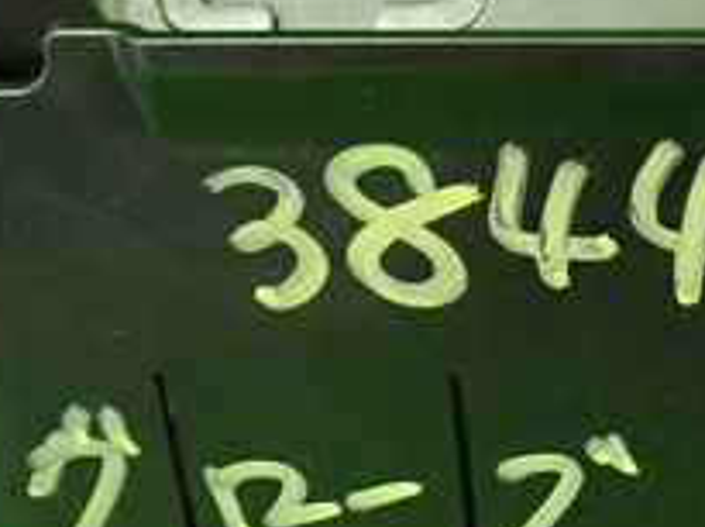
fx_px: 1789
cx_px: 650
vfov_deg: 16.7
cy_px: 307
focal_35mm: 88
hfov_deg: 21.7
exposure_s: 1/20
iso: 800
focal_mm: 5.4
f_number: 2.3
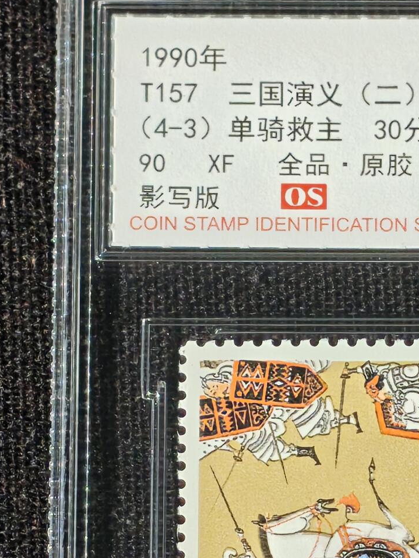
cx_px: 391
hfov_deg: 6.9
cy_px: 499
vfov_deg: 9.1
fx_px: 3484
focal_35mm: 216
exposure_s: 1/2847
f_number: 1.5
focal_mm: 4.94
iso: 50
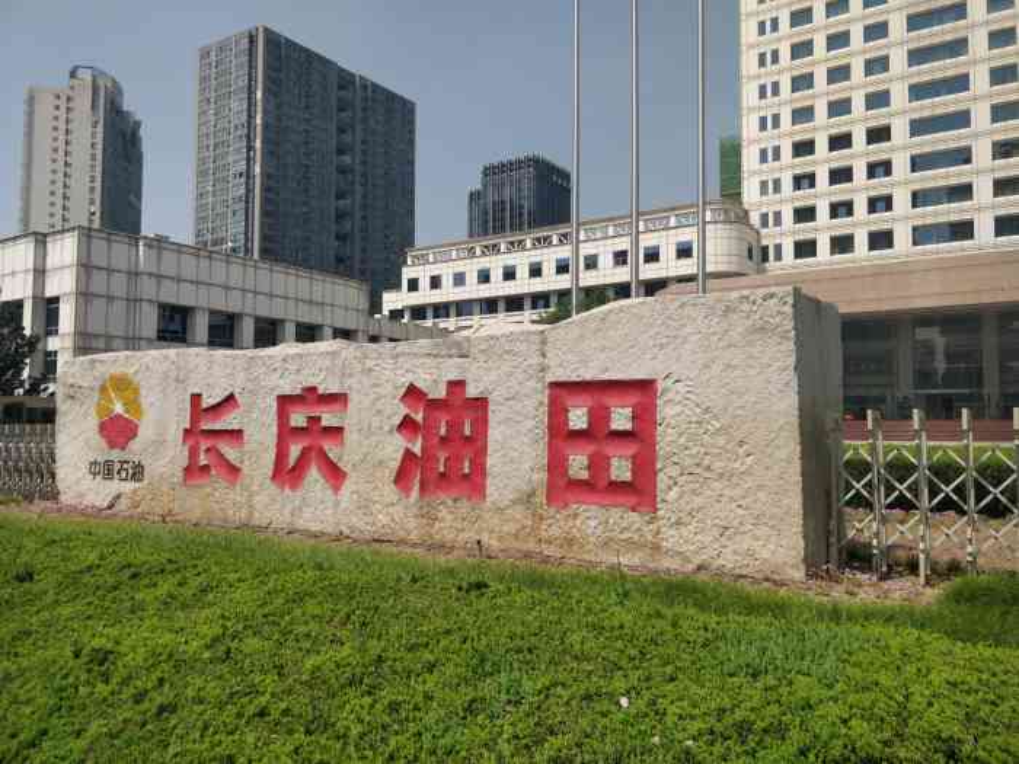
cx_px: 510
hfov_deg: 71.6
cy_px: 382
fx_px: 706
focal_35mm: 24
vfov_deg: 56.8
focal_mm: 4.1
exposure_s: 1/2500
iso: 125
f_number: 1.7
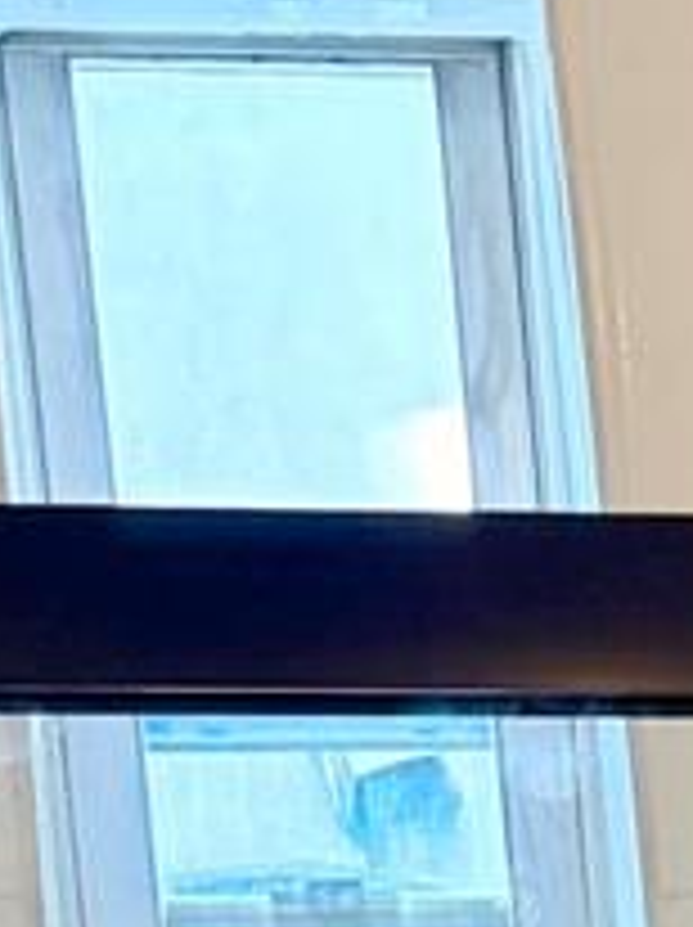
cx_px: 1548
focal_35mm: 179
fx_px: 4788
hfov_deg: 7.8
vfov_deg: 8.9
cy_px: 2808
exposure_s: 1/149
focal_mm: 6.76
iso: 200
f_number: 1.78
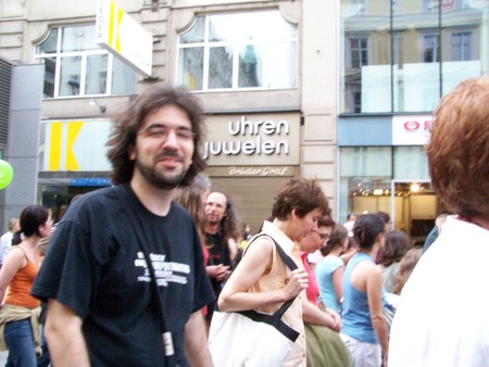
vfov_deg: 37.8
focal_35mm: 38
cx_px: 244
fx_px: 537
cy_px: 184
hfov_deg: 49.0
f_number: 8
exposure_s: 1/40
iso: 400
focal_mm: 6.3
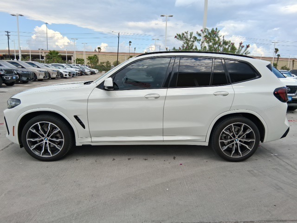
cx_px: 148
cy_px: 112
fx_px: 223
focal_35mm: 26
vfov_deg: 53.1
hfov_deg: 67.3
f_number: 1.8
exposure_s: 1/373
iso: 25
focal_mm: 3.98
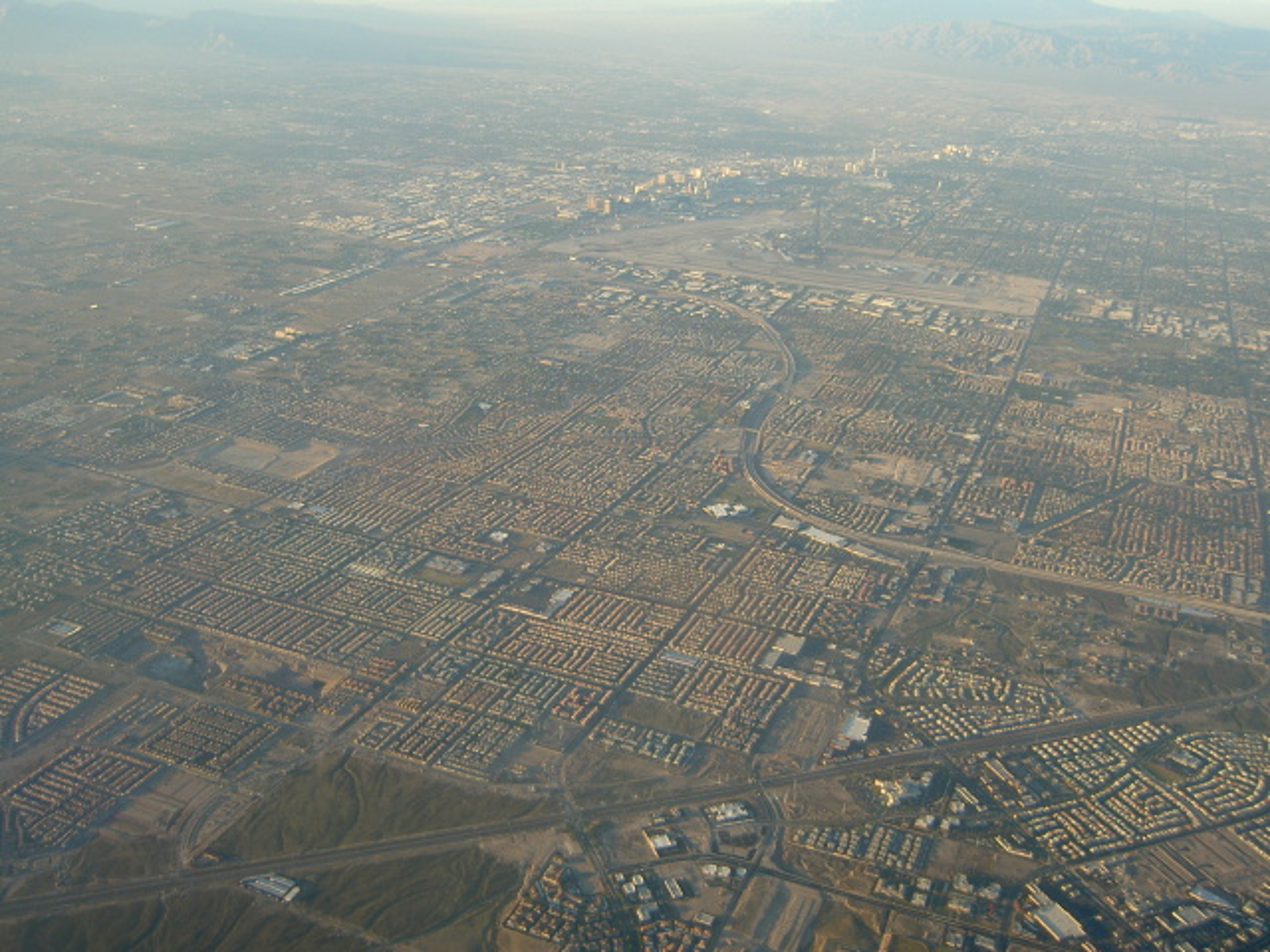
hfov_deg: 54.0
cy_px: 476
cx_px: 635
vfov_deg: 41.8
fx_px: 1247
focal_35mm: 34
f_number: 2.8
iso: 50
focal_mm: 5.6
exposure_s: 1/200
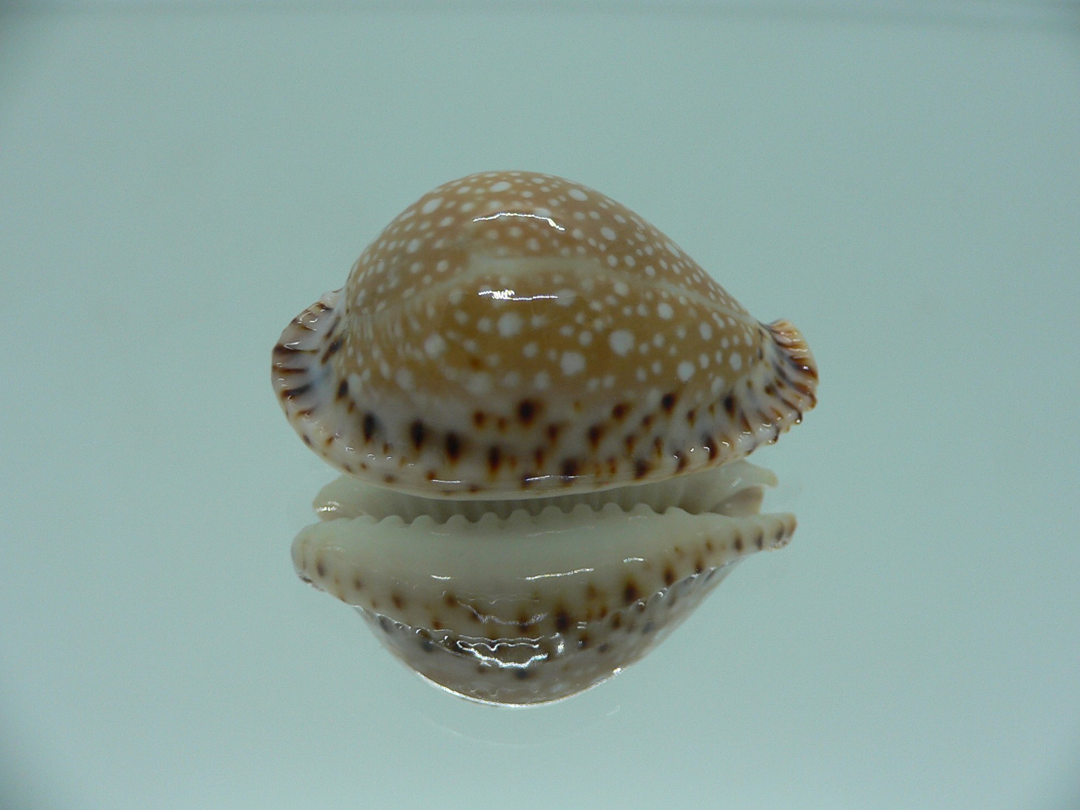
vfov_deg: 39.7
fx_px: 1123
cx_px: 545
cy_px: 402
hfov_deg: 51.4
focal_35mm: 36
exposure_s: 1/60
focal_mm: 4.6
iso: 80
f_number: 2.8
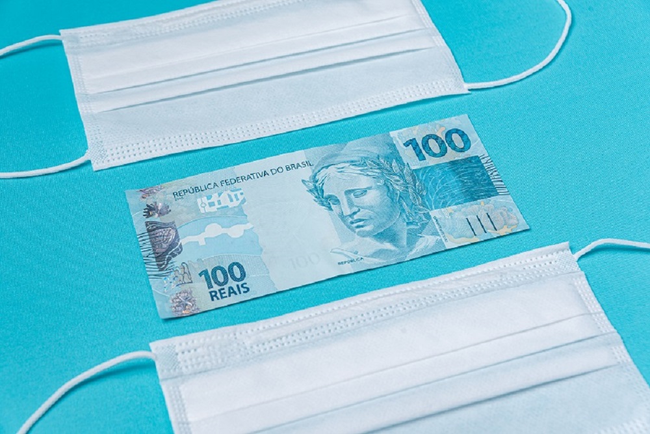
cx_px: 325
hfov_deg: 28.8
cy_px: 217
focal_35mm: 70
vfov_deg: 19.5
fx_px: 1264
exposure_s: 1/80
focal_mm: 70
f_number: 7.1
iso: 640
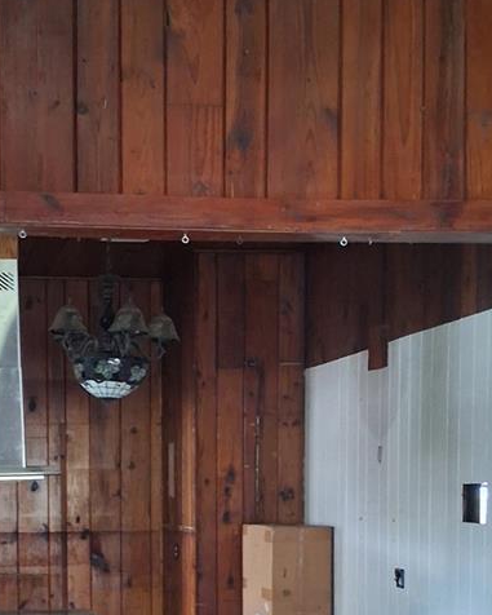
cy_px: 553
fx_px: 1165
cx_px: 112
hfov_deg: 23.6
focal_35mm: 64
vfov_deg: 28.4
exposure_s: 1/40
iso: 500
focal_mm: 3.98
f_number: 1.8
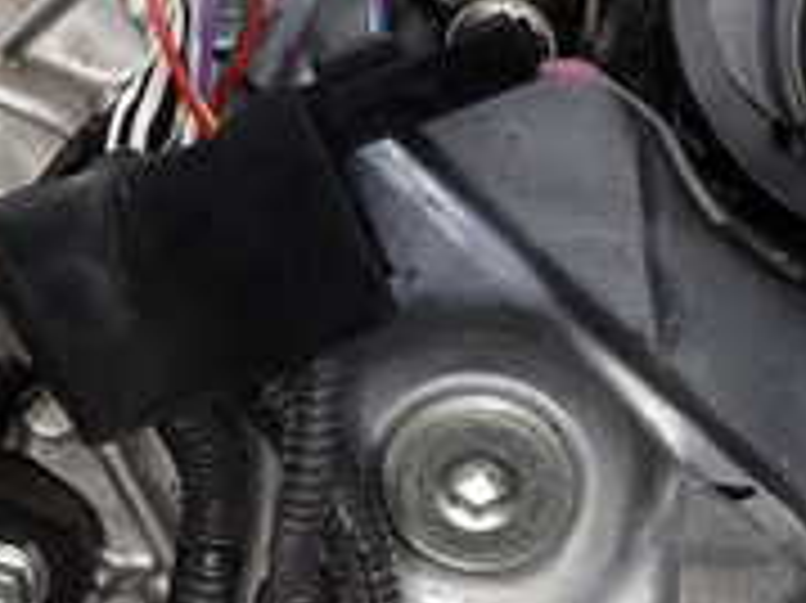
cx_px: 518
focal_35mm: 84
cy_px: 324
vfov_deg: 17.5
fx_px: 1955
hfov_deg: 23.2
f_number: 2.8
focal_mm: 4.5
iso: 100
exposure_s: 1/320
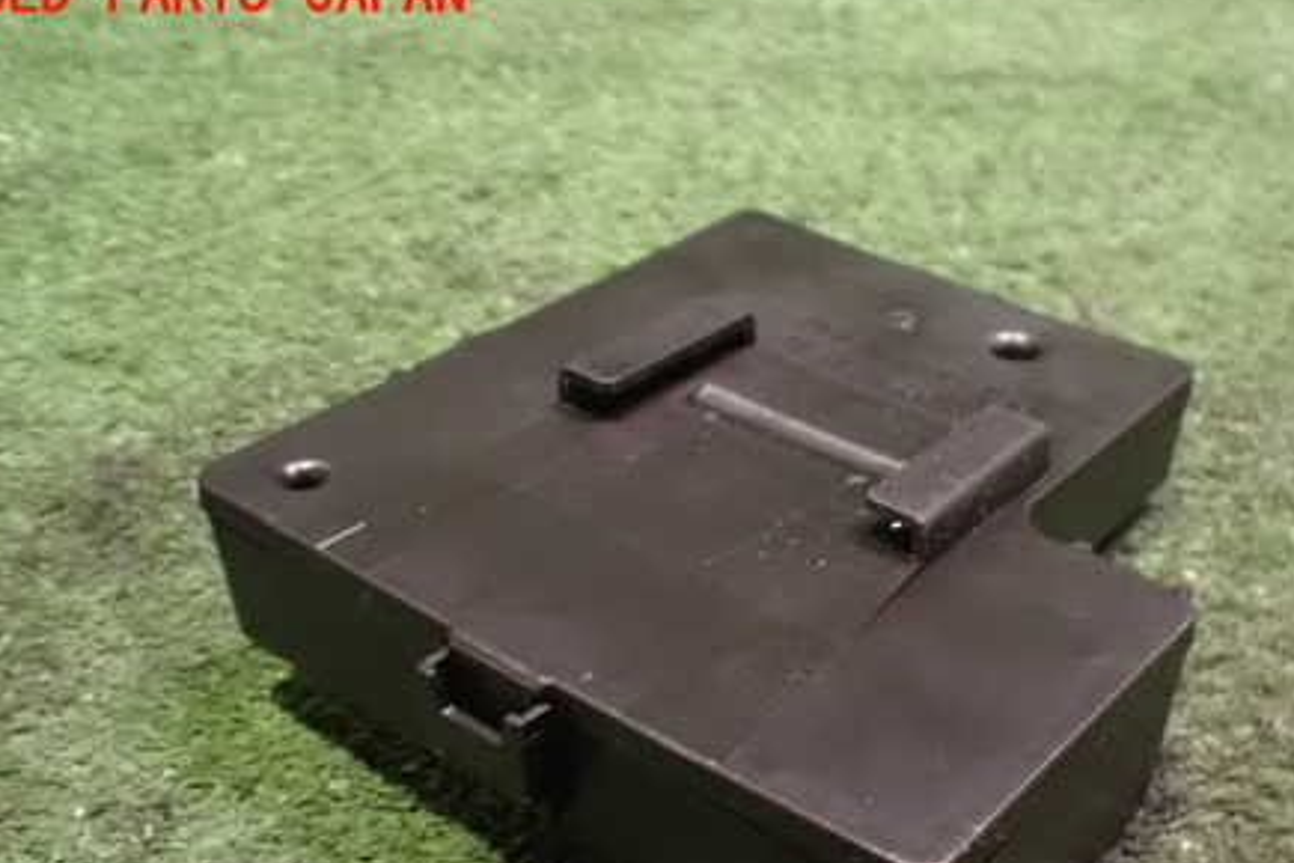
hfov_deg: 45.0
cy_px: 625
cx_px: 818
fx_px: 1545
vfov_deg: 30.8
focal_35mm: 43
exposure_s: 1/25
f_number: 2.3
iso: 1600
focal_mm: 5.4
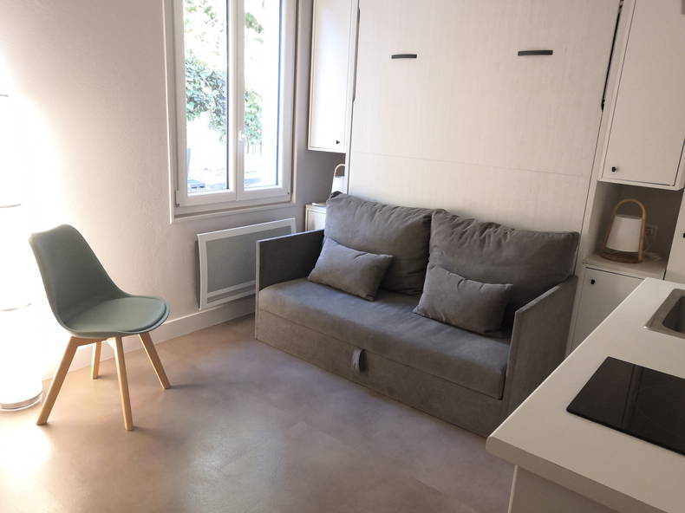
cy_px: 256
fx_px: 534
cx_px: 342
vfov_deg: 51.3
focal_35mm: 27
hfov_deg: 65.3
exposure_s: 1/33.3
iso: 320
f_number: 1.8
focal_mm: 3.95
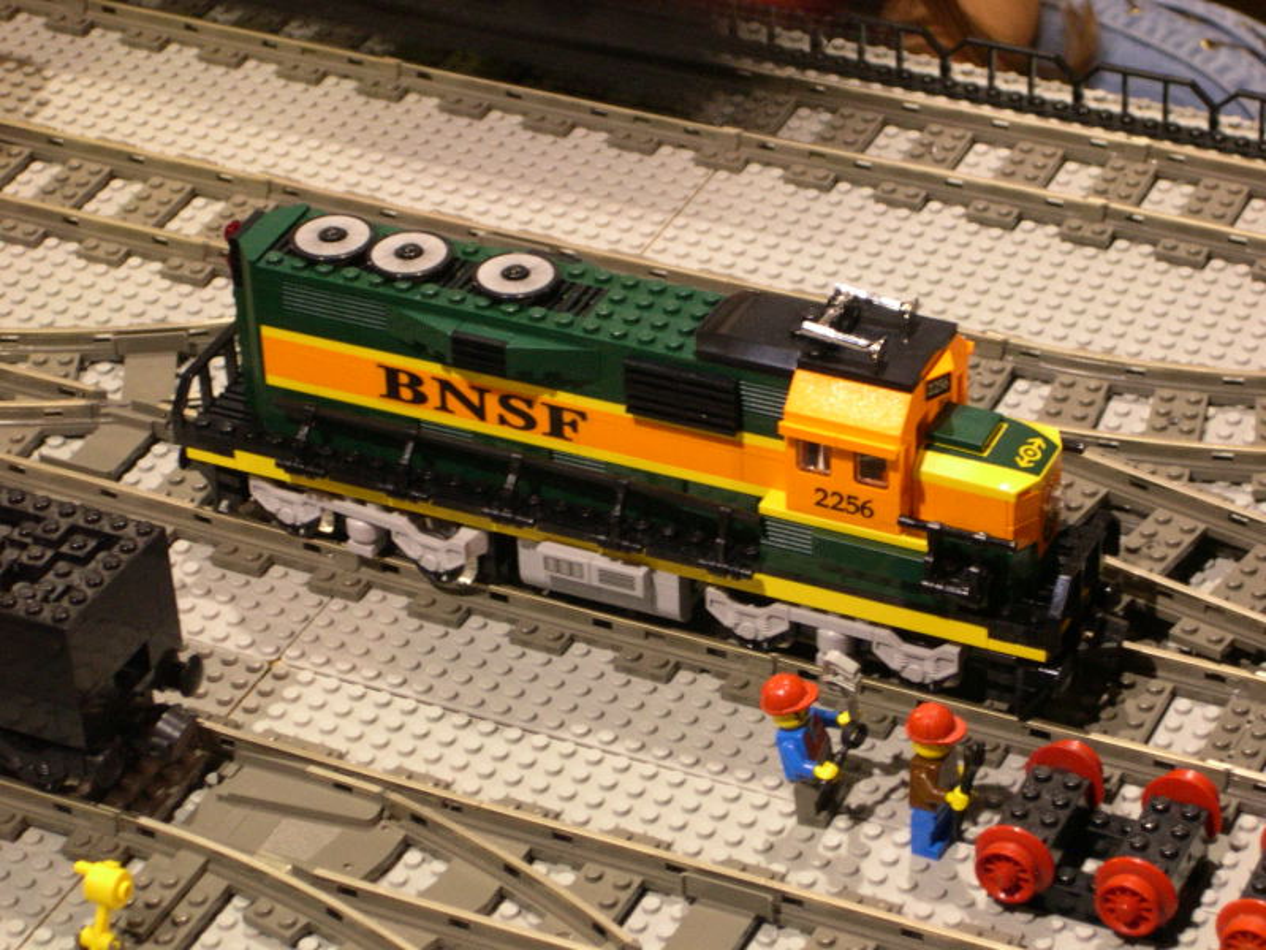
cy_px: 475
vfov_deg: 13.0
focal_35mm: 114
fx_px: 4169
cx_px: 633
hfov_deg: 17.3
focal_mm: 24
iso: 400
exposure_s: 1/6.4
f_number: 4.9
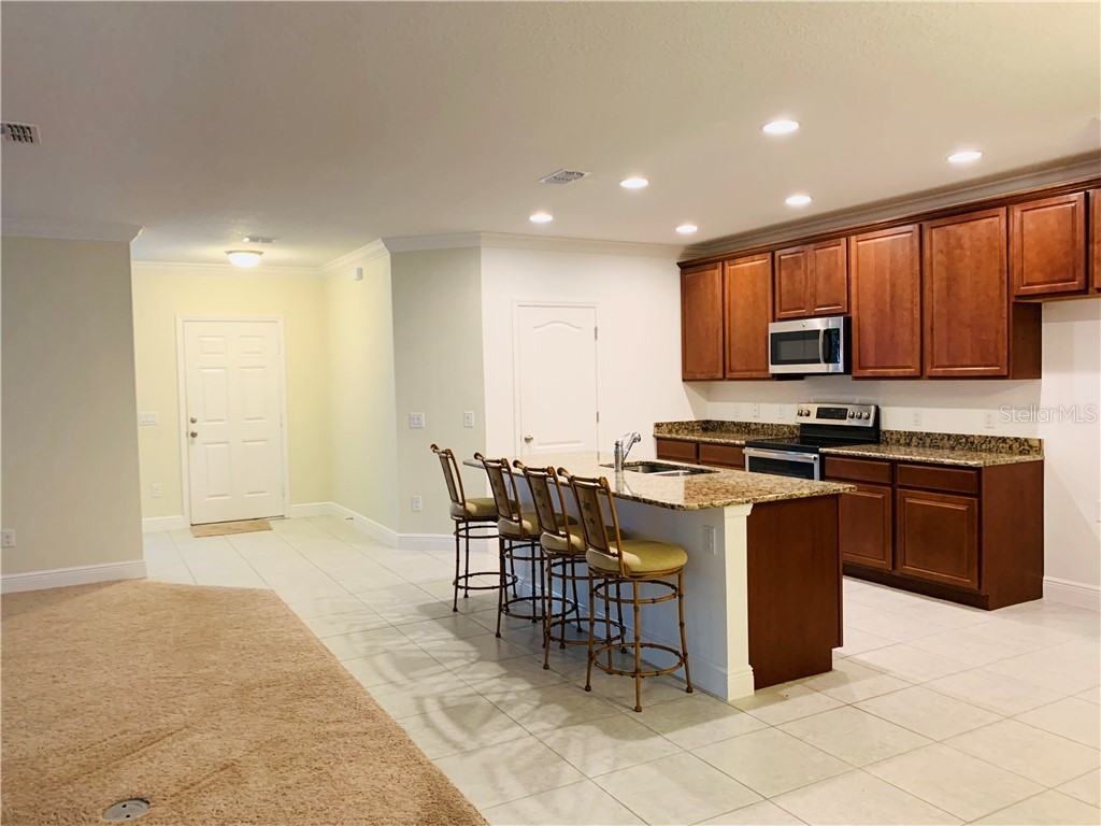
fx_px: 827
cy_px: 413
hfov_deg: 67.3
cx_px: 550
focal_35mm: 26
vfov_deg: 53.1
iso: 200
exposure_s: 1/60
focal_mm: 4.25
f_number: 1.8
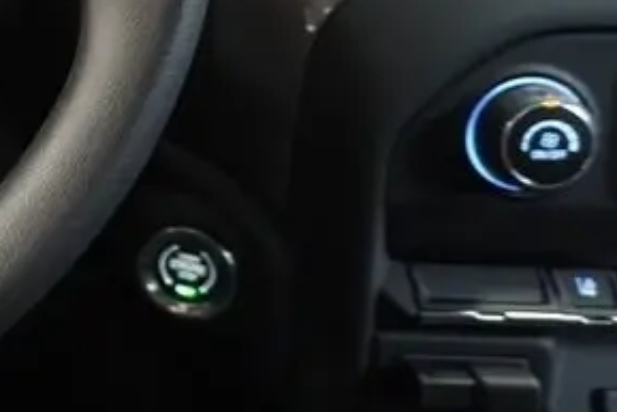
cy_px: -114
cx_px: -440
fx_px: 1457
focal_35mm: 85
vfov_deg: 15.4
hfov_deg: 19.2
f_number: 3.5
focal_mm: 16
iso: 4000
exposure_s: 1/30
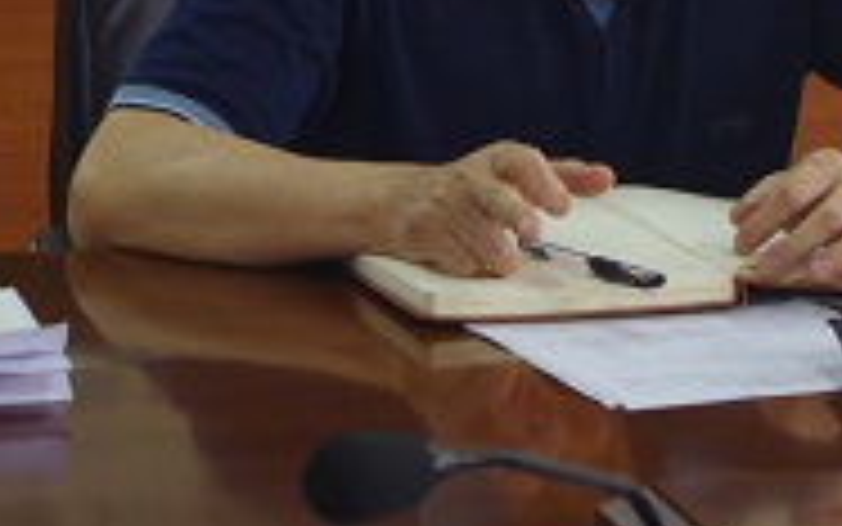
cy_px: -52
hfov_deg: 8.4
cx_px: 653
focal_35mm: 248
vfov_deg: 5.3
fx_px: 5693
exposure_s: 1/20
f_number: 5.6
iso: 800
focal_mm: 55
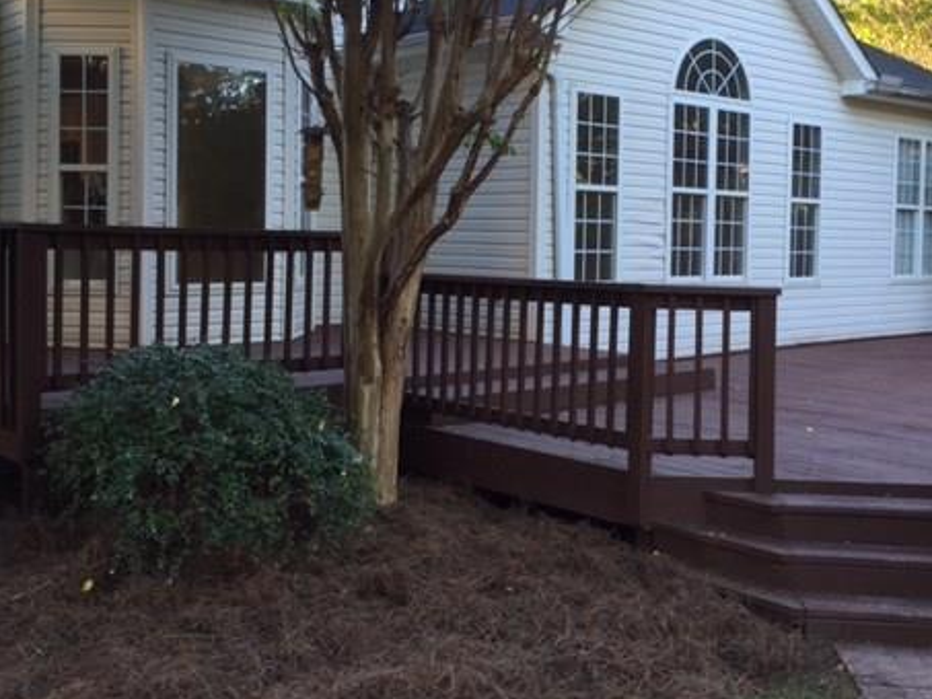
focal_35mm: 41
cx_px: 508
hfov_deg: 45.7
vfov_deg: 34.9
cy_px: 245
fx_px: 1104
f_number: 2.2
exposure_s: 1/60
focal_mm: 4.15
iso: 40
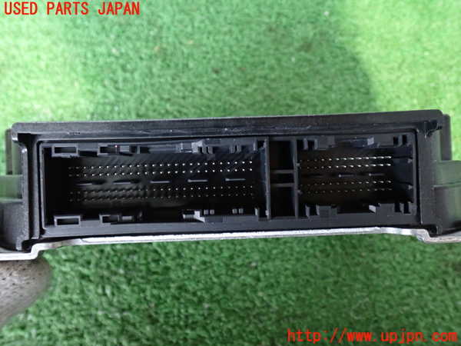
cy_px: 173
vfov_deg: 44.2
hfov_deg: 56.8
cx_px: 230
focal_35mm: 32
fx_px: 426
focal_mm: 5.79
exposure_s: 1/13
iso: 800
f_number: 2.4
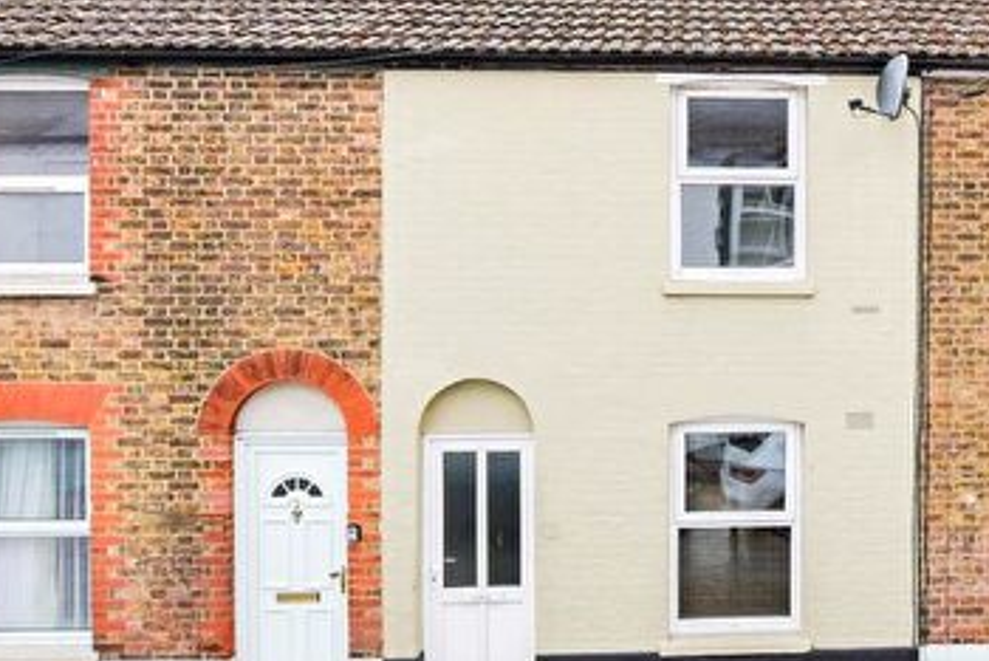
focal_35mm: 30
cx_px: 723
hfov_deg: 59.1
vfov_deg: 43.5
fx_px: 825
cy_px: 270
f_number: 8
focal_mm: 10
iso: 1000
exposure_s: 1/1250
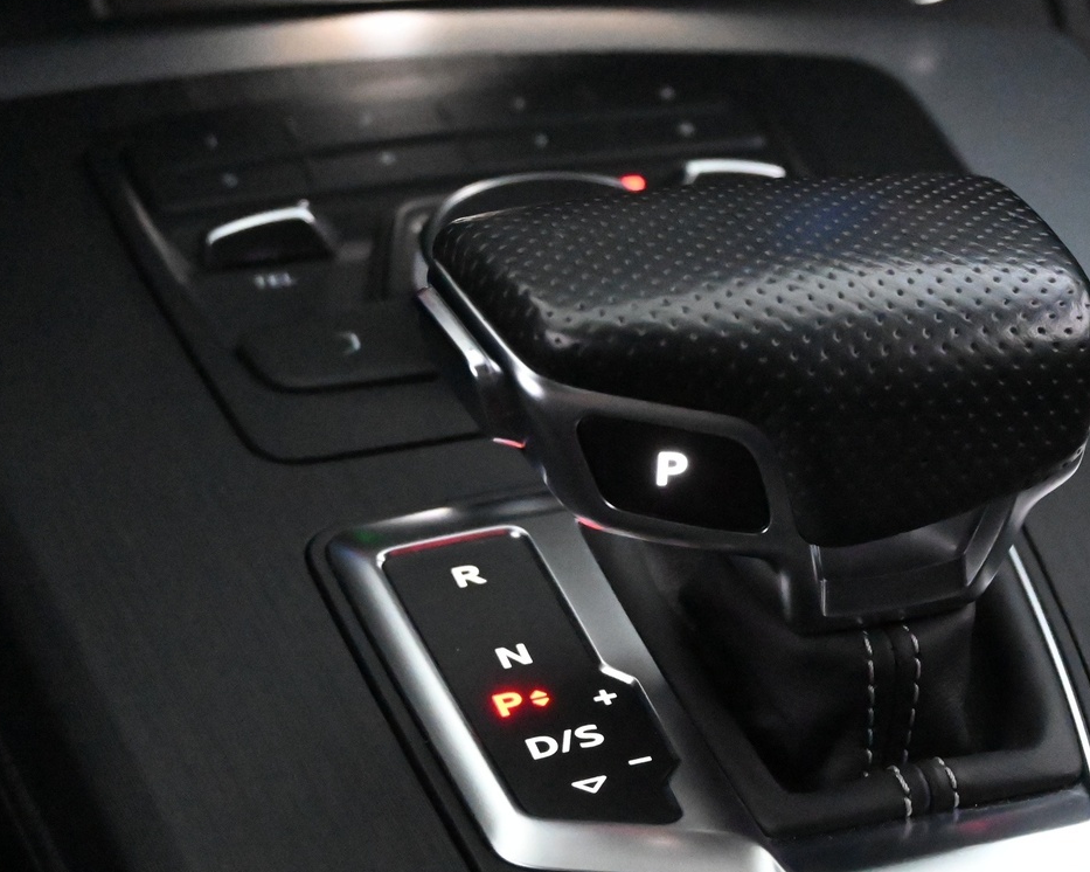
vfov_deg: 17.4
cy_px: 539
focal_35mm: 88
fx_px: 2838
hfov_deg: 21.6
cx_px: 791
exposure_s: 1/60
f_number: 5.3
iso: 16000
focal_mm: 36
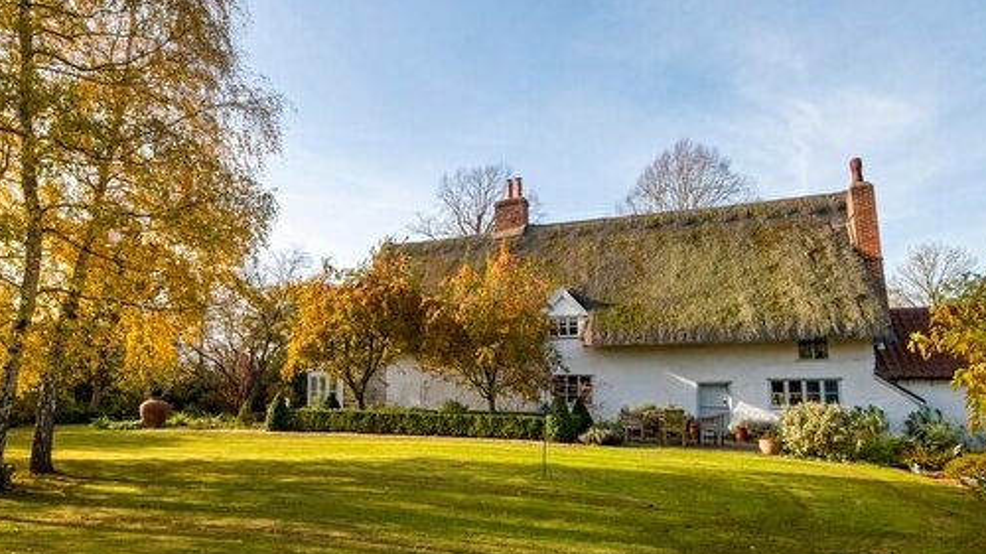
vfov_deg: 50.9
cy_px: 346
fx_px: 575
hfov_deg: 80.5
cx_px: 410
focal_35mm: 22
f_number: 13
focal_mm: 9.7
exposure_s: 1/50
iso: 160
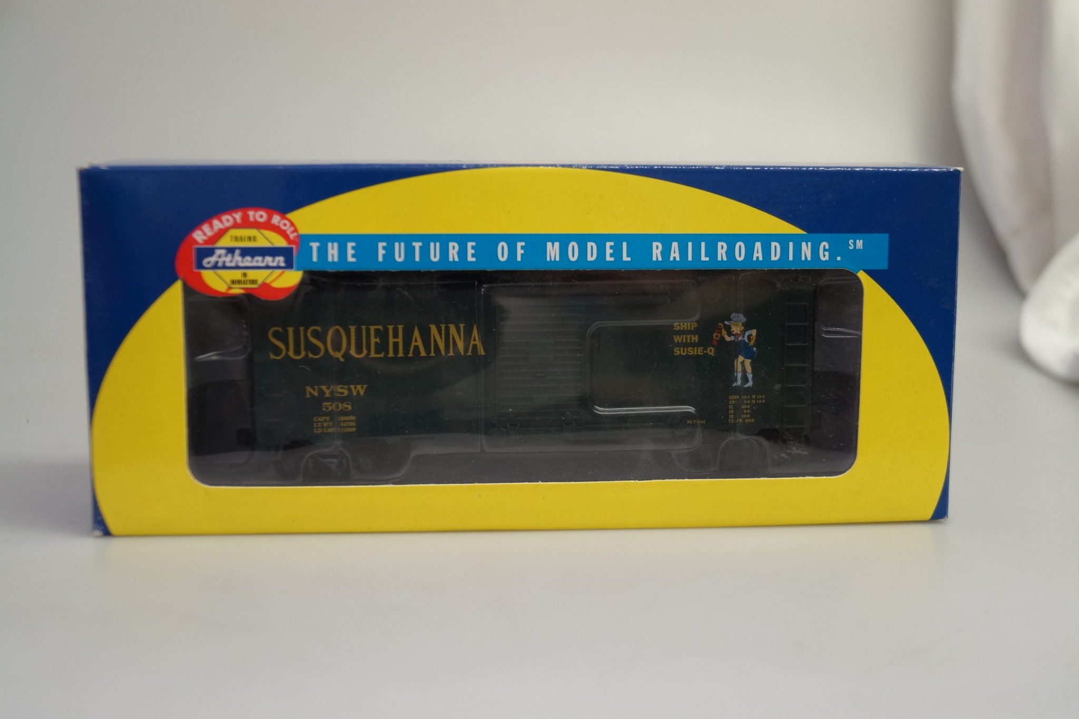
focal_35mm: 45
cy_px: 360
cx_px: 540
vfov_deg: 29.9
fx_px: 1349
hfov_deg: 43.6
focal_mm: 30
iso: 800
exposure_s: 1/160
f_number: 4.5
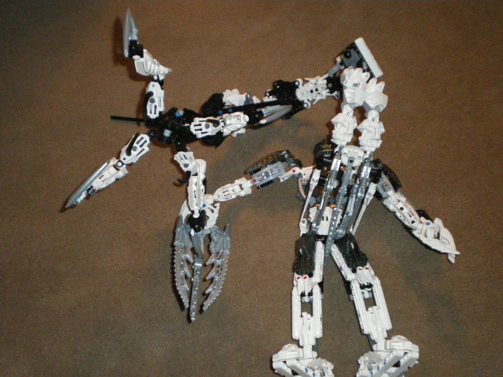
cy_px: 192
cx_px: 249
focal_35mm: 49
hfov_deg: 38.9
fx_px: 712
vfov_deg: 29.7
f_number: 3.7
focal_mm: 8.4
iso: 800
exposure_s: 1/50
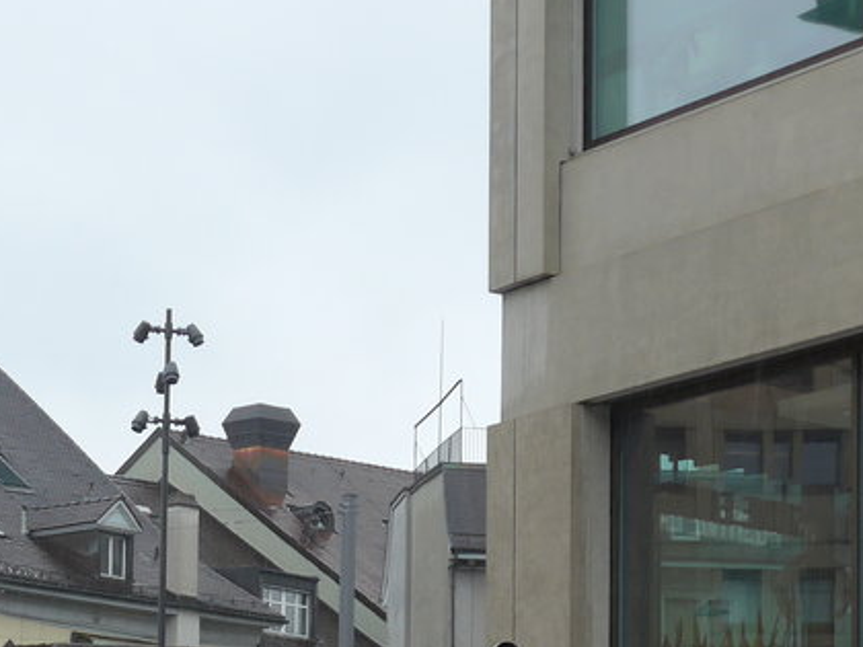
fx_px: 3490
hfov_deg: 14.0
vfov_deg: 10.4
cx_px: 201
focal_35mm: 140
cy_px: 785
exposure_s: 1/160
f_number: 3.2
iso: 80
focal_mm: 10.1
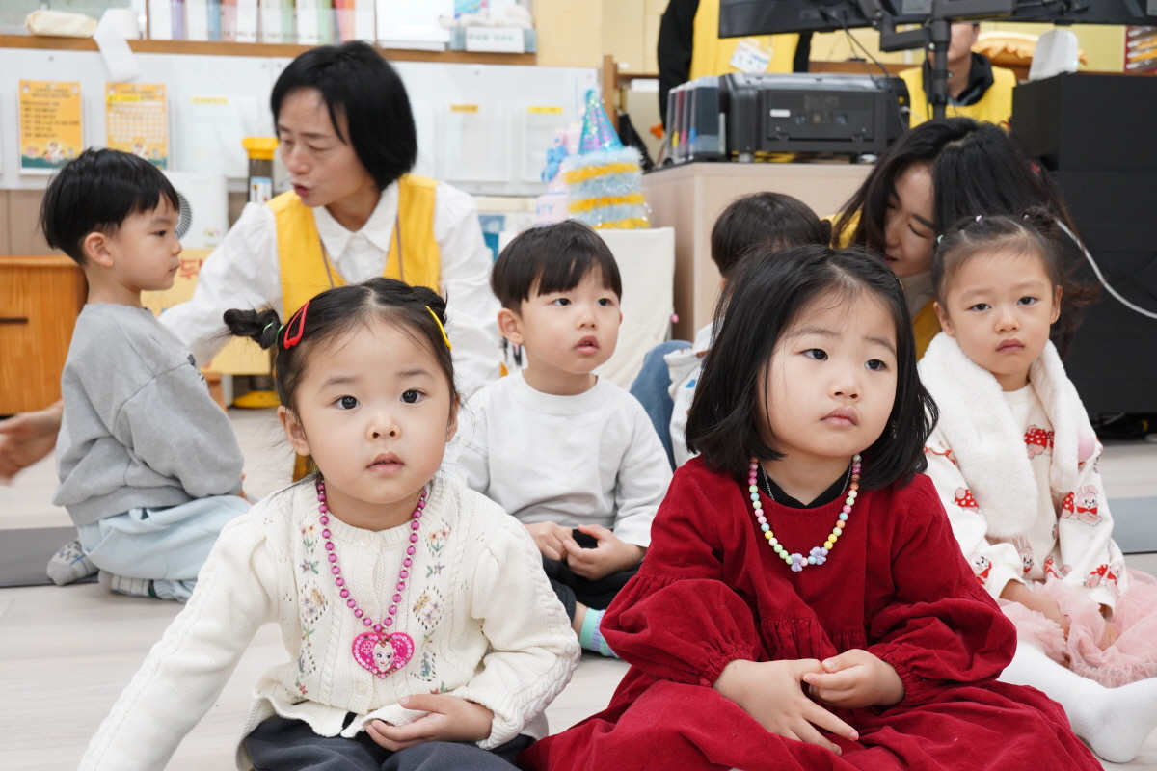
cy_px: 386
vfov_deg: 31.9
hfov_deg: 46.4
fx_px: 1350
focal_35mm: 42
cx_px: 578
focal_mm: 42
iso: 2500
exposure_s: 1/50
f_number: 7.1
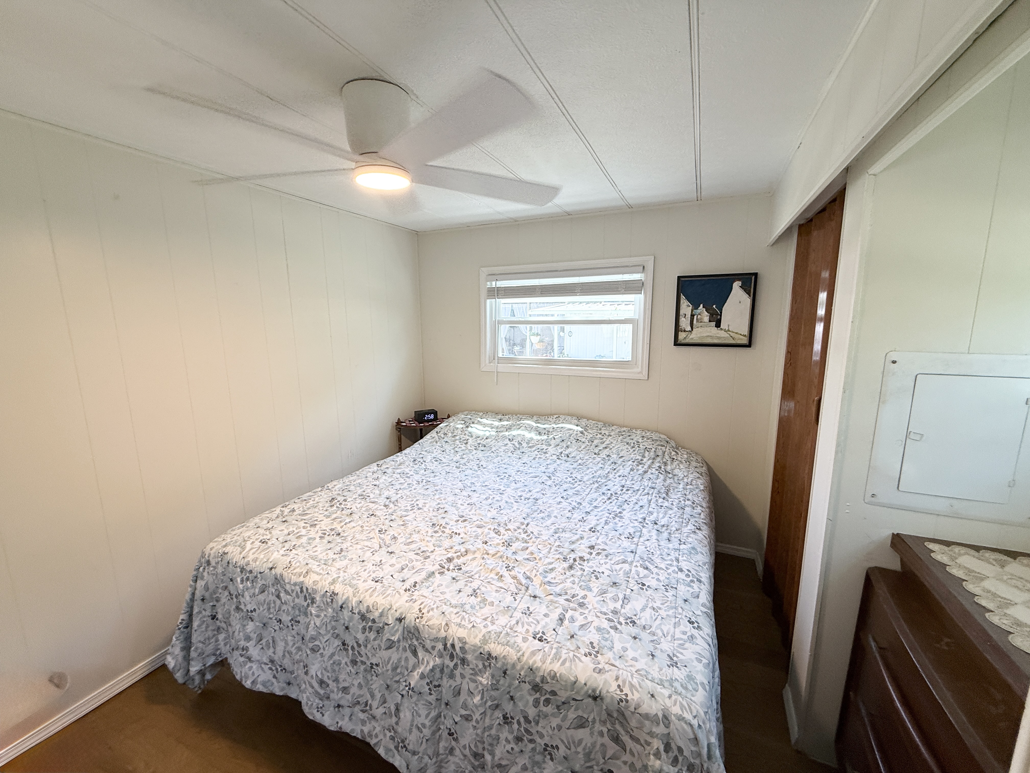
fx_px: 417
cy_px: 386
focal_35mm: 14
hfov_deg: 102.1
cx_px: 515
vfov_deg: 85.7
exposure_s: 1/120
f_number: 2.2
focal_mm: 2.22
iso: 100
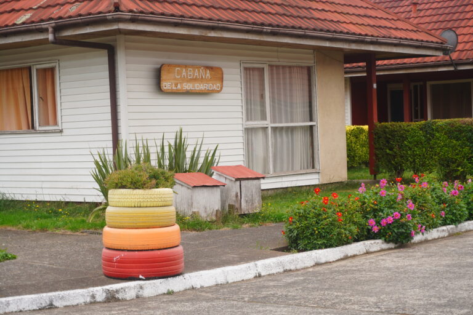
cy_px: 158
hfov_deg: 27.0
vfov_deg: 18.2
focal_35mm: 75
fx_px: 985
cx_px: 236
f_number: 5.6
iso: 125
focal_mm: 50
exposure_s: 1/200
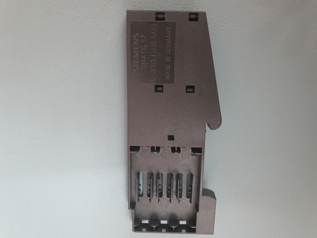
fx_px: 238
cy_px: 119
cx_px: 158
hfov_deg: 67.3
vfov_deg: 53.1
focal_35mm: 26
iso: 200
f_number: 2.4
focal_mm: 4.3
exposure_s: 1/60
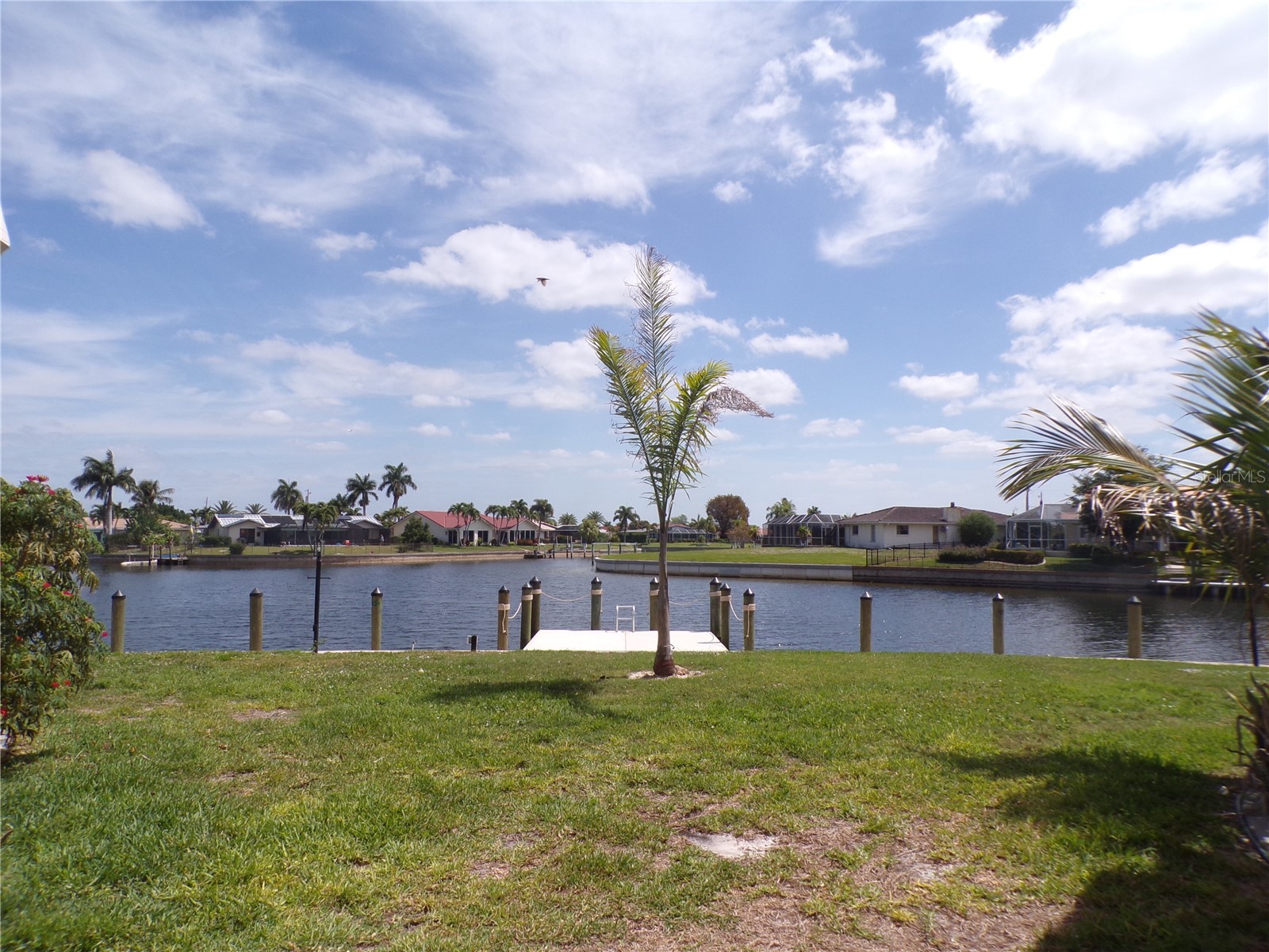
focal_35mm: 24
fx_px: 880
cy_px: 476
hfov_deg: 71.6
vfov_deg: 56.8
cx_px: 634
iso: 80
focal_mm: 4.3
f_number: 5.8
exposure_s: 1/420
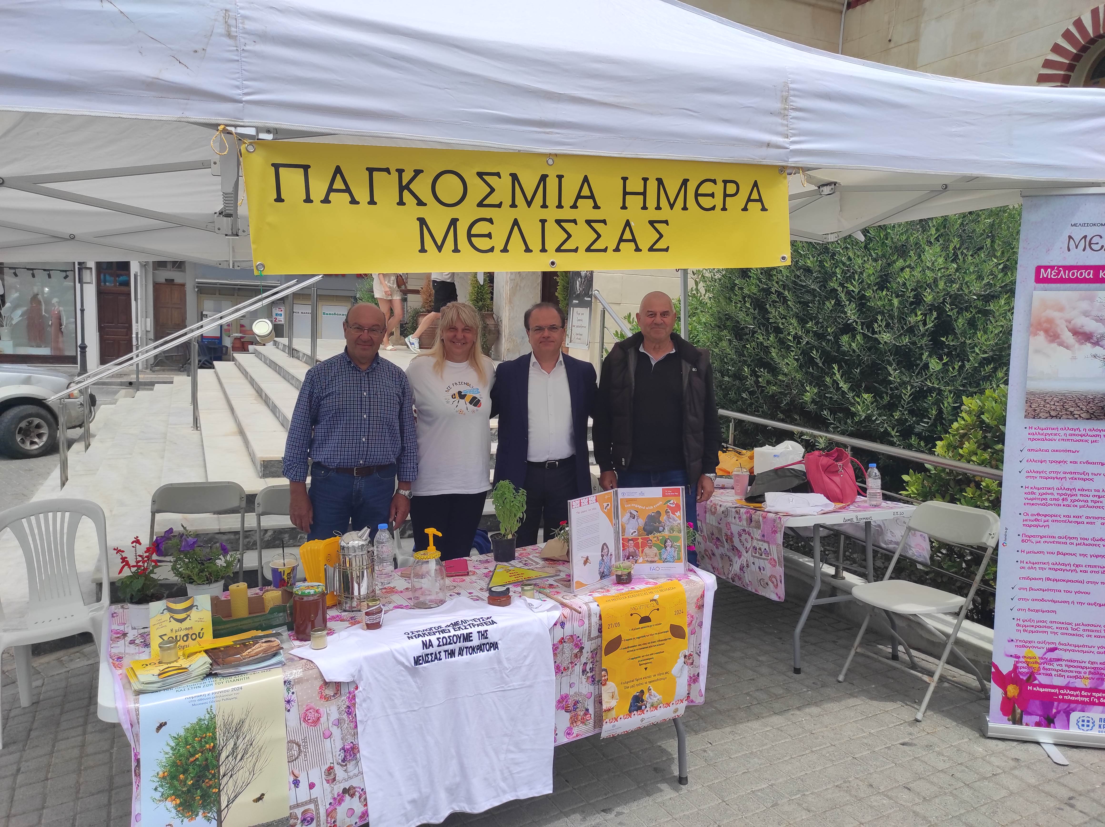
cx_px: 552
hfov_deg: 69.4
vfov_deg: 54.8
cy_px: 414
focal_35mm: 25
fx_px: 797
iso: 100
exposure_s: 1/2990
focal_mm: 5.43
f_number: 1.89
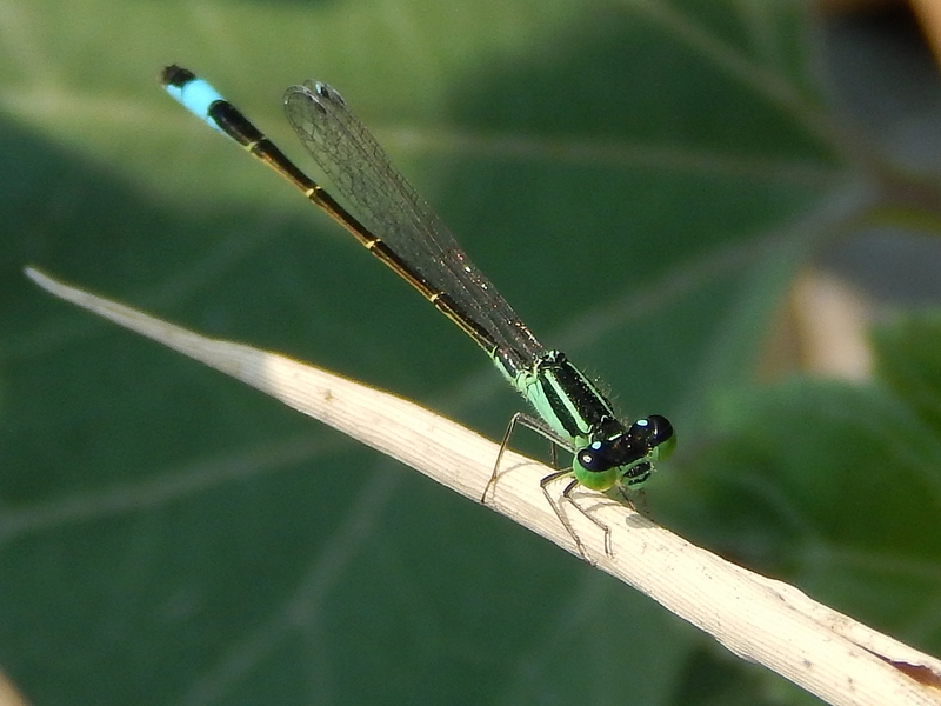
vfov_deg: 9.2
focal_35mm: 162
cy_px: 353
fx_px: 4404
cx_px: 470
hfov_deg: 12.2
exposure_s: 1/400
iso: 125
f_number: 5.1
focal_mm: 28.7
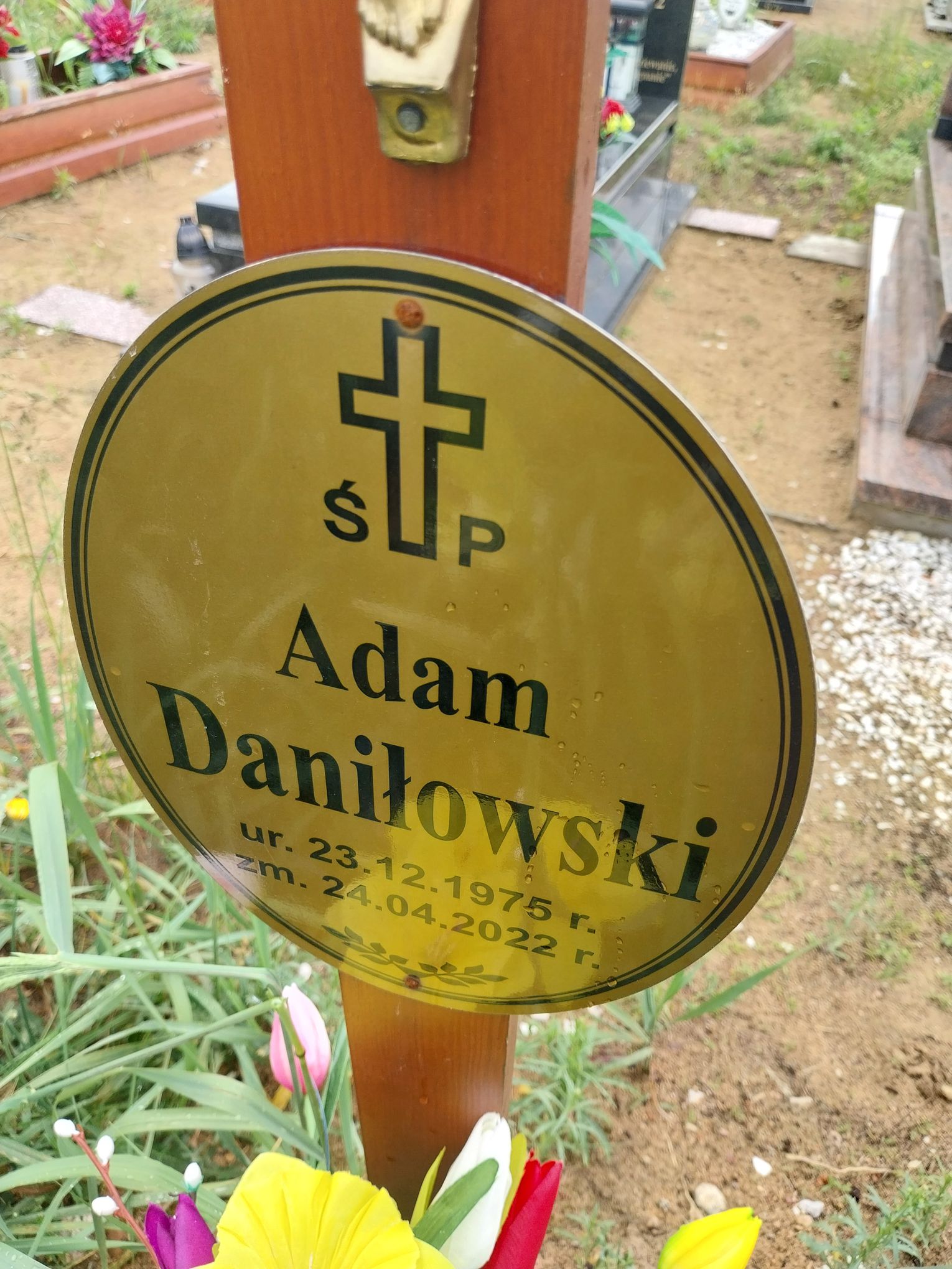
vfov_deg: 67.3
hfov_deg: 53.1
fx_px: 953
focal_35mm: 26
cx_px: 476
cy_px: 634
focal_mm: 4
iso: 25
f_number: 1.8
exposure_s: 1/197
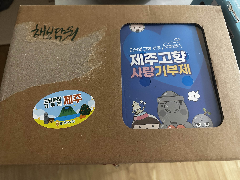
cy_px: 90
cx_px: 120
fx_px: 166
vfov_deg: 56.8
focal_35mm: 24
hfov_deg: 71.6
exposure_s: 1/40
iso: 640
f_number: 1.78
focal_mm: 6.86
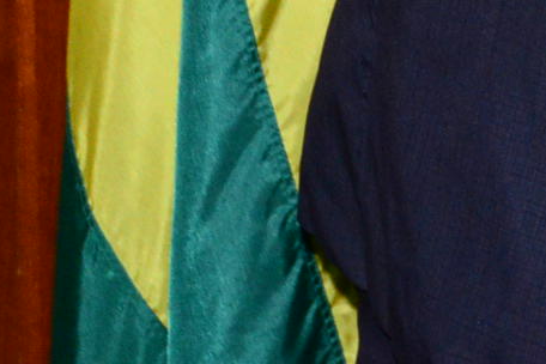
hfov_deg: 8.5
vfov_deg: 5.5
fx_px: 3503
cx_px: 1062
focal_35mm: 231
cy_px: -771
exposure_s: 1/125
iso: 2500
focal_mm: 35
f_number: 7.1
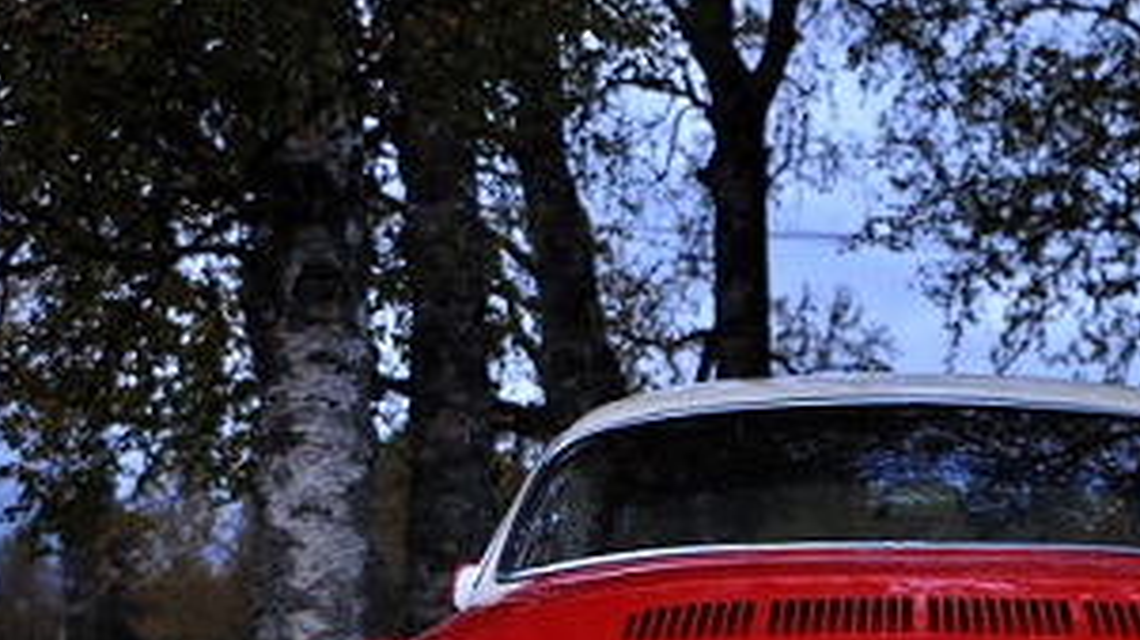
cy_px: 746
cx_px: 956
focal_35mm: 94
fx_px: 2840
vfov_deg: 12.6
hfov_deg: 22.3
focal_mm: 30
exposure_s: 1/13
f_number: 4
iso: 1250
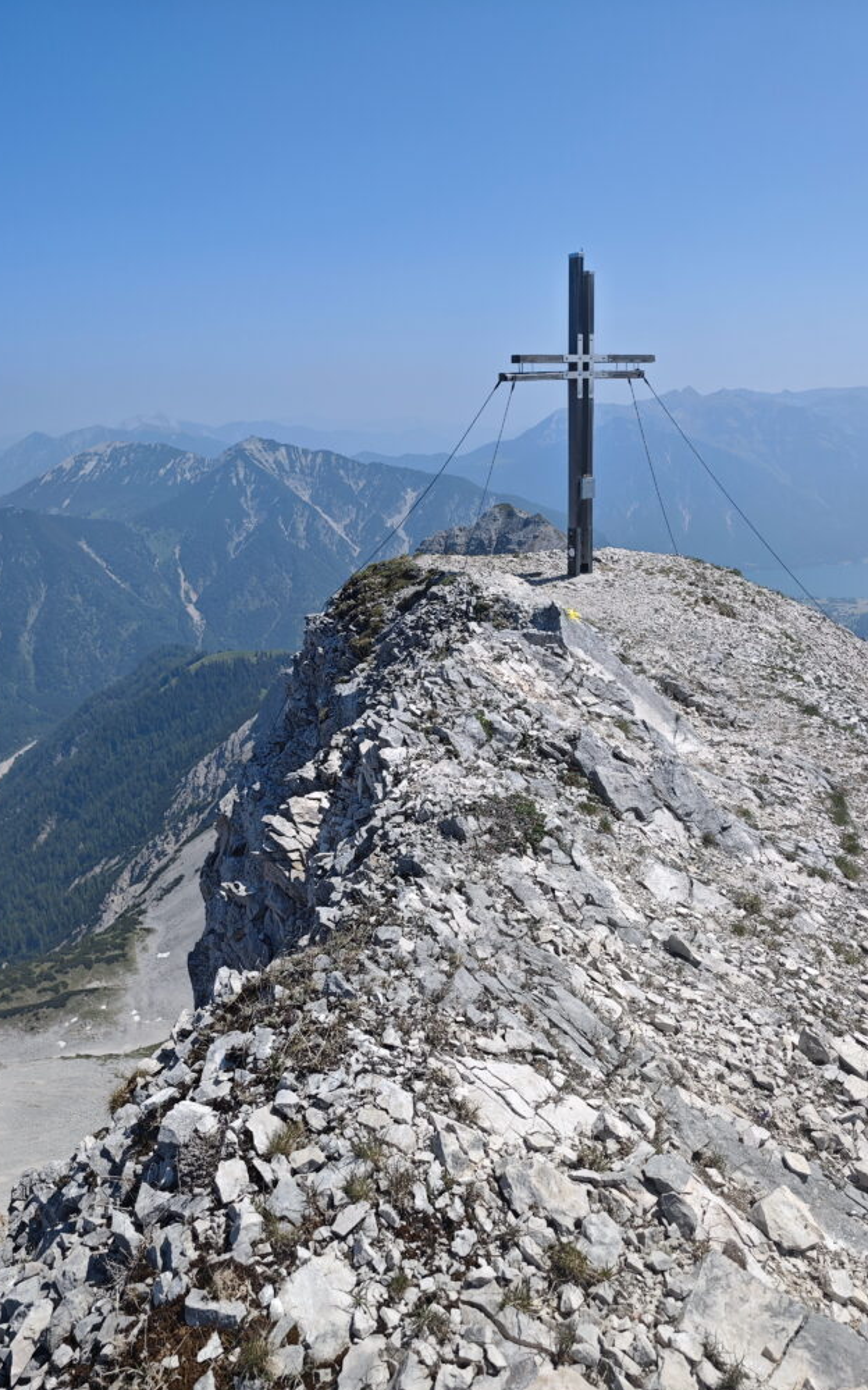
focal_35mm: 25
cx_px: 470
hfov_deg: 49.2
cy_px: 697
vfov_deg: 72.6
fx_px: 947
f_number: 2
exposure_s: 1/1800
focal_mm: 8.72
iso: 50
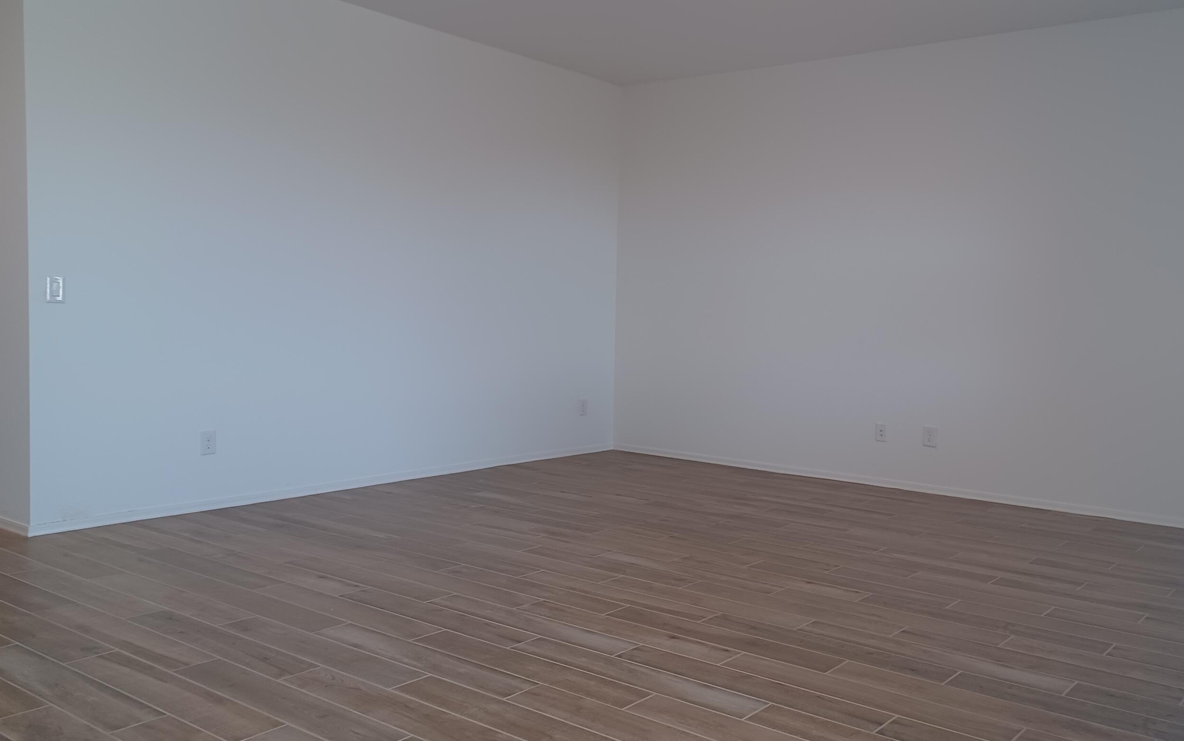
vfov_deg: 39.4
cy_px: 369
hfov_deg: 59.3
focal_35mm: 32
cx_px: 691
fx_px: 1033
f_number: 1.8
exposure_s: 1/60
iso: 250
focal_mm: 4.6
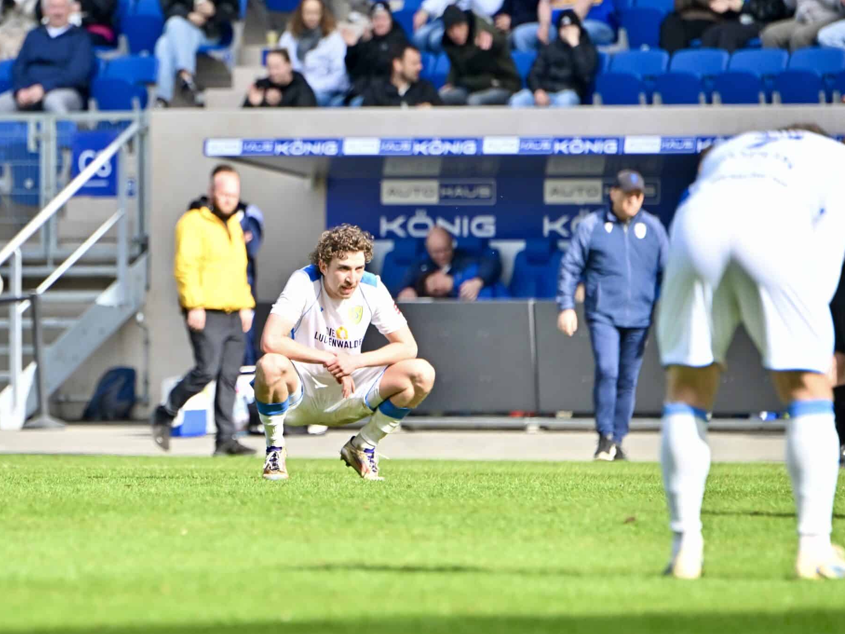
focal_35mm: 434
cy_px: 317
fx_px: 10594
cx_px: 415
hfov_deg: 4.6
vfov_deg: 3.4
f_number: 5.6
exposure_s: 1/1600
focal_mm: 400
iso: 720
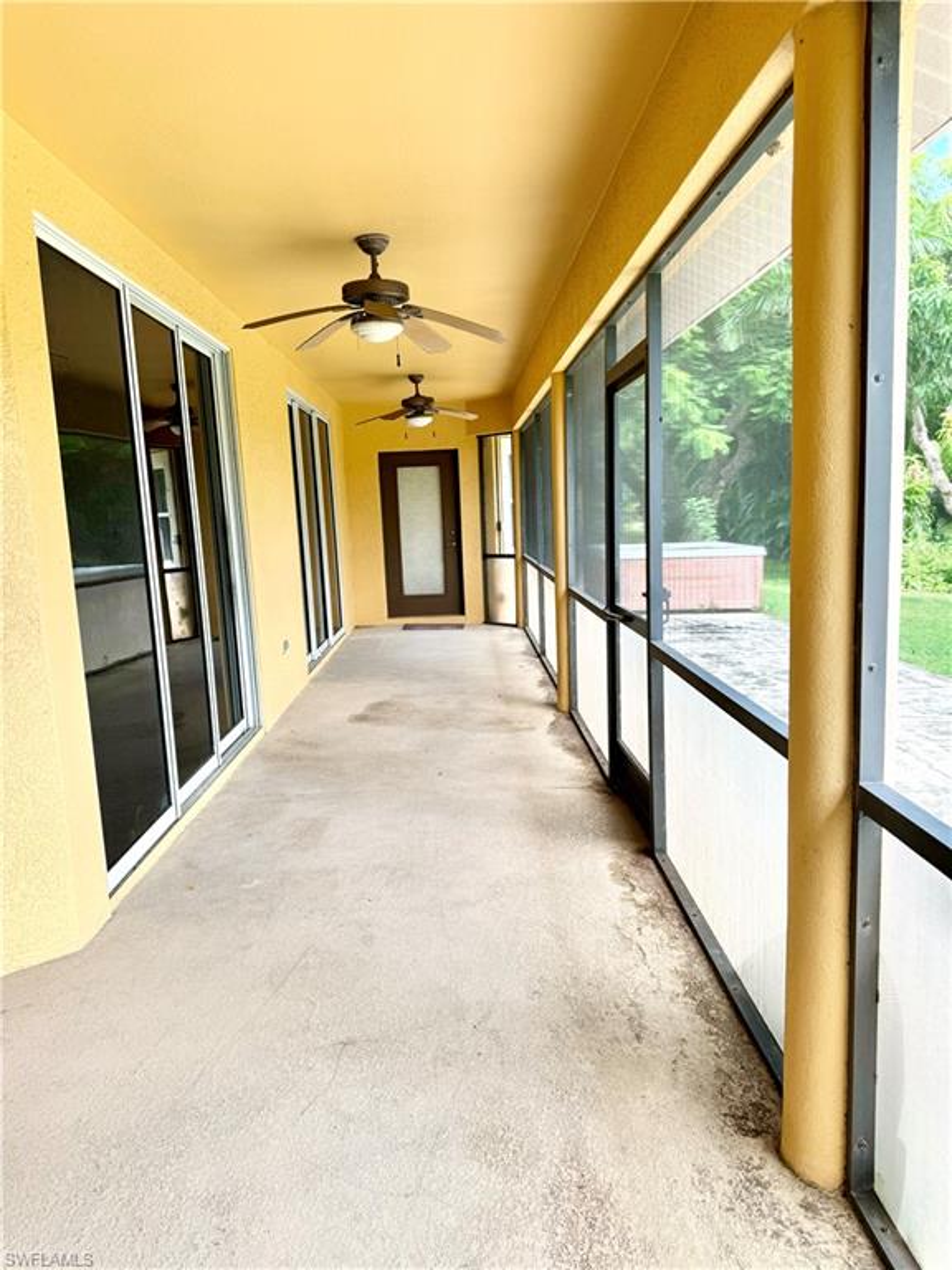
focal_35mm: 24
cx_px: 476
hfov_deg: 56.8
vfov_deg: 71.6
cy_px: 635
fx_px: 880
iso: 64
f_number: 1.78
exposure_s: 1/257
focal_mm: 6.76
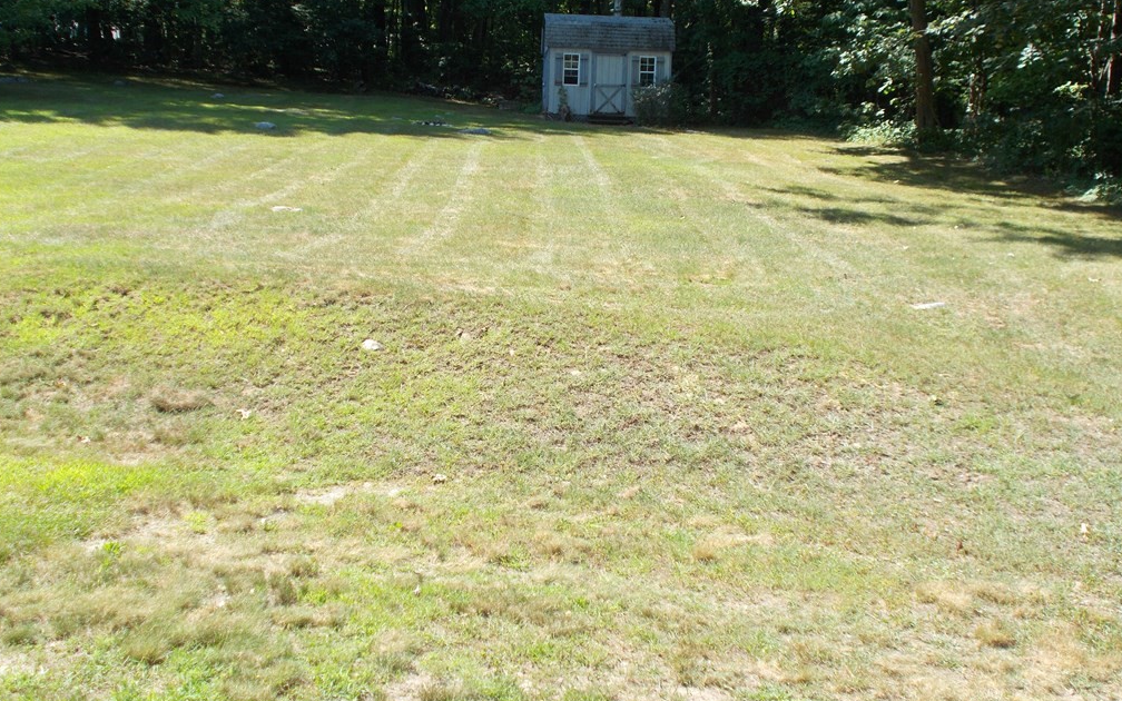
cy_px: 305
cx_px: 553
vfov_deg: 30.5
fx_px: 1284
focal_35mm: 42
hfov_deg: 47.2
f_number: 3.9
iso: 80
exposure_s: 1/160
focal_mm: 6.9
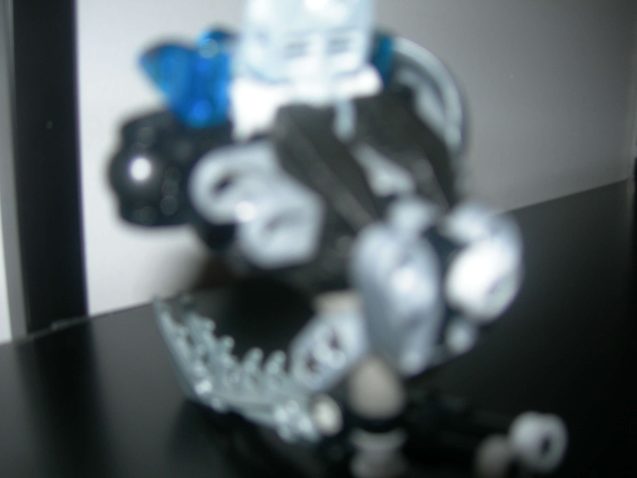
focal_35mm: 38
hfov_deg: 49.0
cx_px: 318
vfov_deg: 37.7
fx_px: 699
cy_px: 239
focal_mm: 7.8
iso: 50
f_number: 2.8
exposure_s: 1/60.1
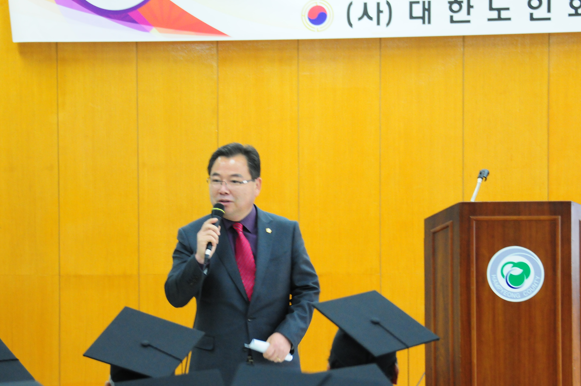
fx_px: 2063
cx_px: 253
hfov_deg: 16.0
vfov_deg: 10.7
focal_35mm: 128
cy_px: 227
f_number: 5
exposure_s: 1/50
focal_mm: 70
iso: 1600
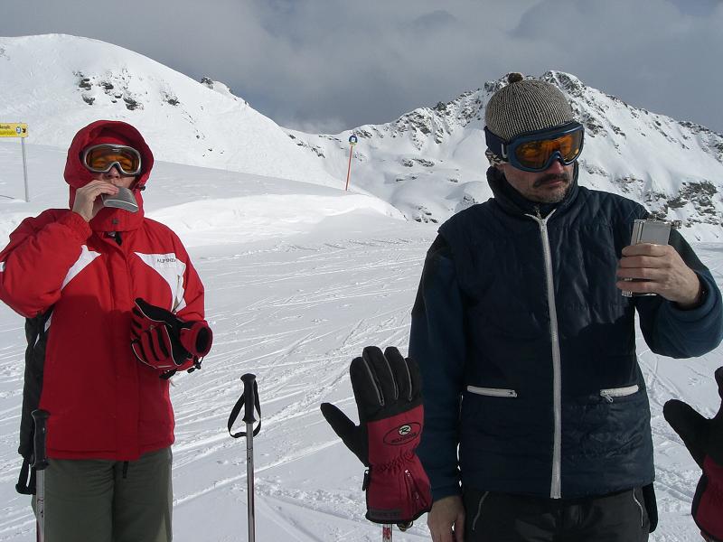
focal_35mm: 38
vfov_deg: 37.7
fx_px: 794
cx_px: 362
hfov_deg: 49.0
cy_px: 271
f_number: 4.4
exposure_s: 1/2000
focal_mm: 6.3
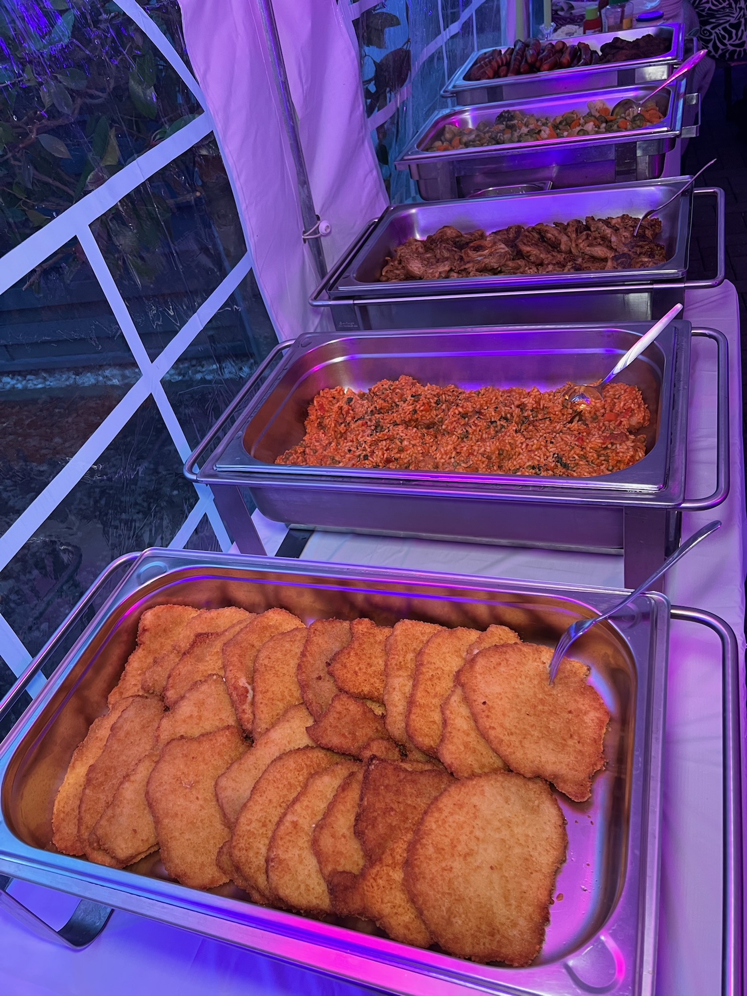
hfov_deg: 53.1
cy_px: 498
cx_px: 374
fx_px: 748
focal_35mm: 26
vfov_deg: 67.3
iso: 250
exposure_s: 1/54
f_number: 1.5
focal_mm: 5.7
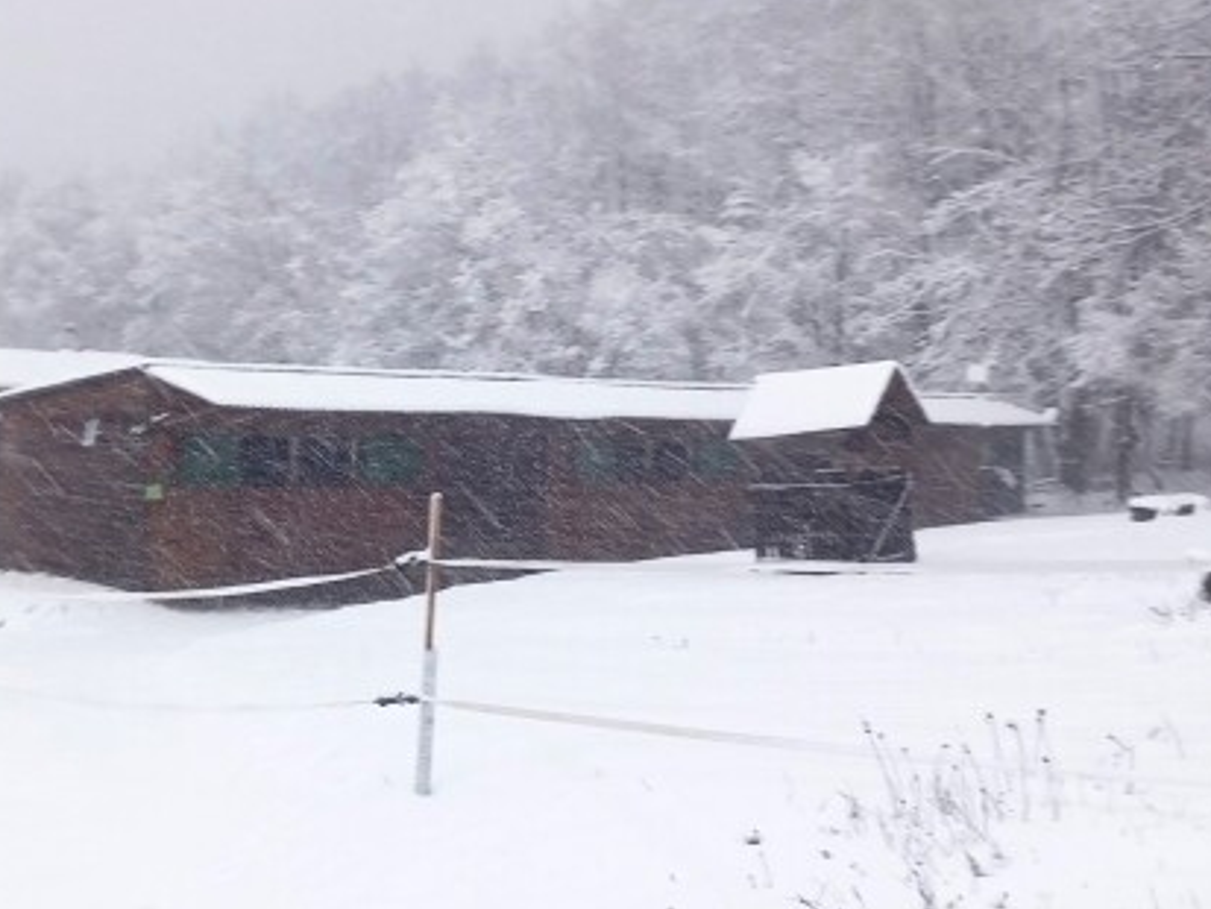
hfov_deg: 31.0
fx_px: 2170
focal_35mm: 62
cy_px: 490
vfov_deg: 23.7
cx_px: 408
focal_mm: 4.6
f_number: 1.8
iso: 80
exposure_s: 1/50
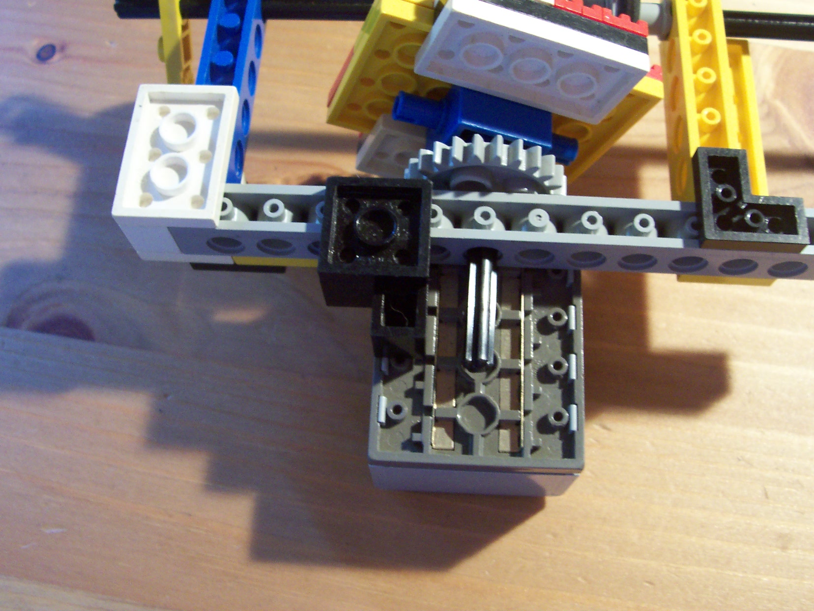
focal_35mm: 37
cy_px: 306
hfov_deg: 50.1
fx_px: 870
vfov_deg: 38.7
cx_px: 407
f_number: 2.8
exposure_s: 1/10
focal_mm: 5.6
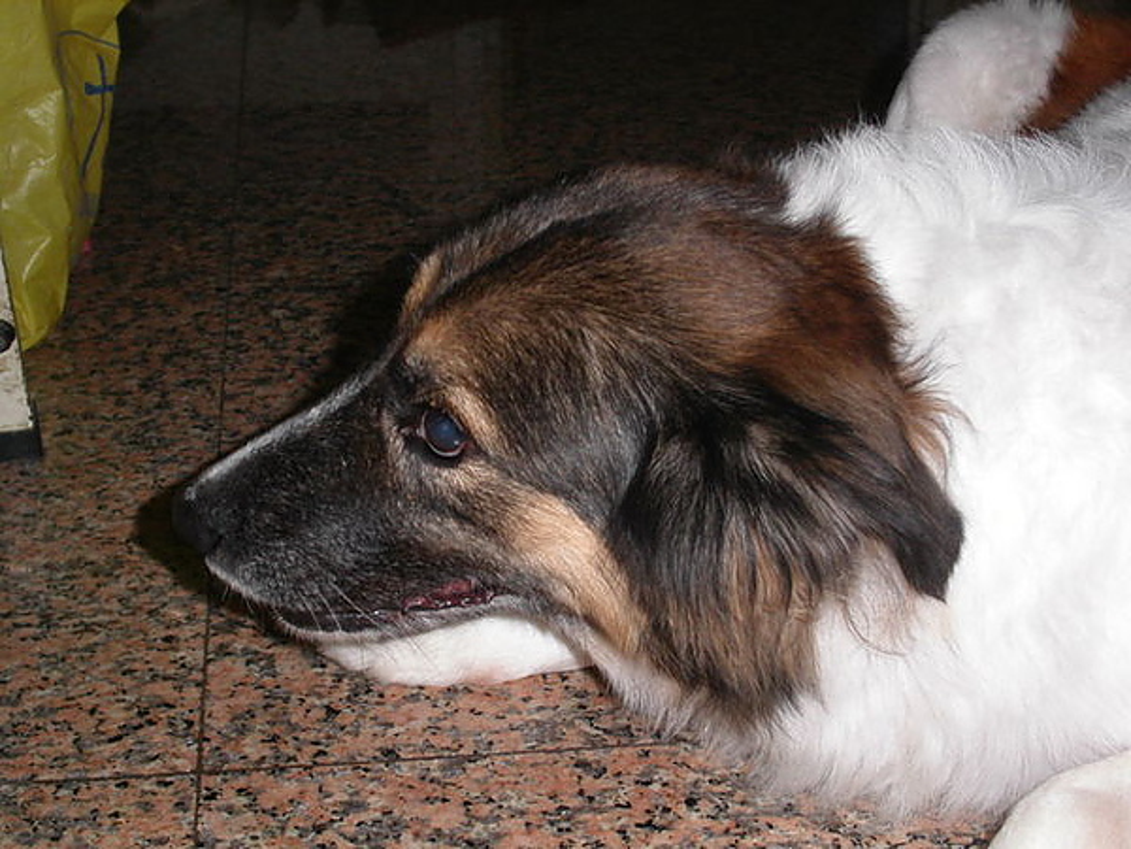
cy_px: 424
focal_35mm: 60
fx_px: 1960
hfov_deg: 32.2
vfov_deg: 24.4
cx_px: 566
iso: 100
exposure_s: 1/45
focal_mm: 12.4
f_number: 3.5
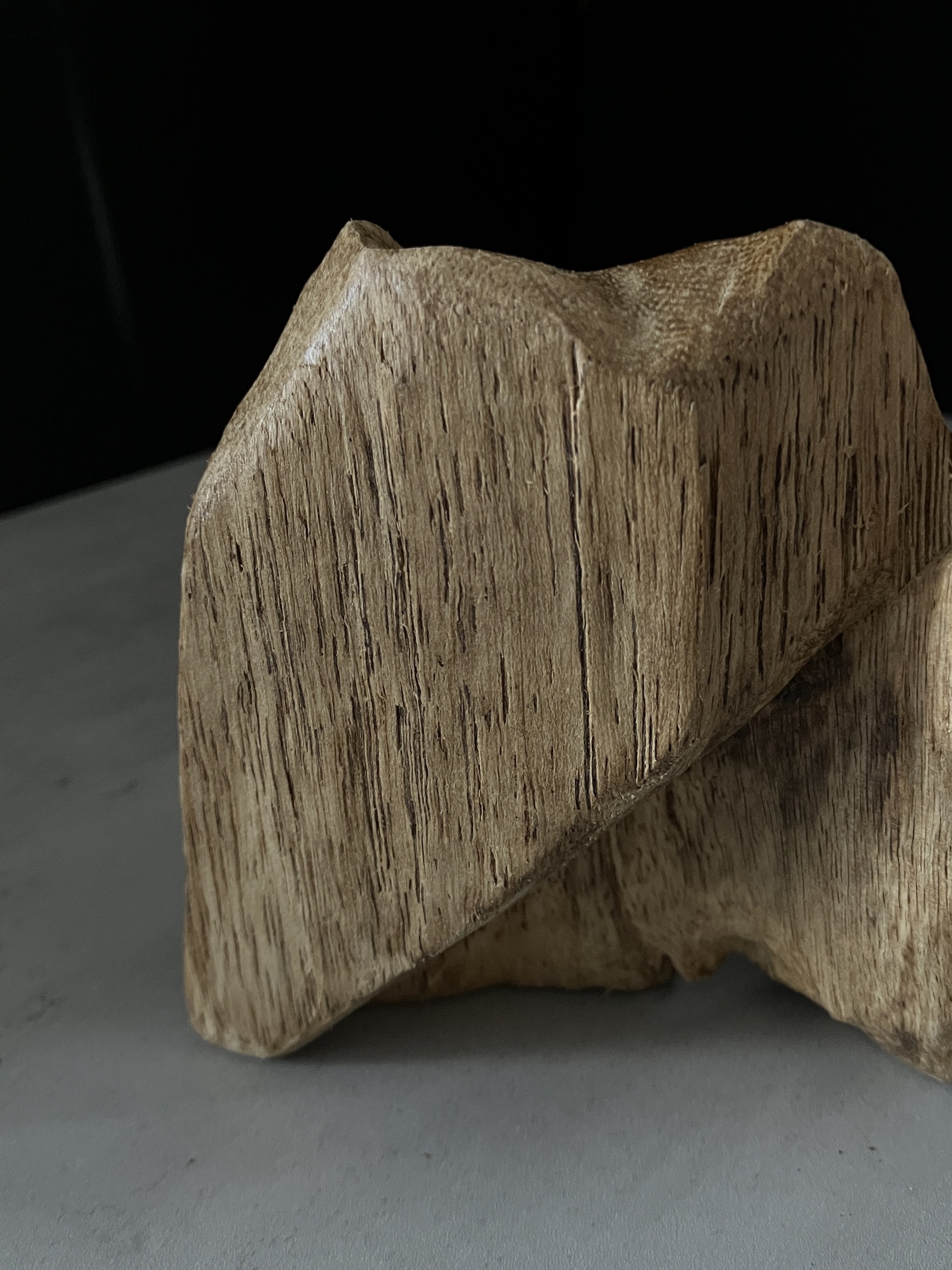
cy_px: 675
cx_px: 564
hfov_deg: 41.6
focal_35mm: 34
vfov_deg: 53.9
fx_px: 1247
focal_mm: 3.99
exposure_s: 1/40
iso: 400
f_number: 1.8
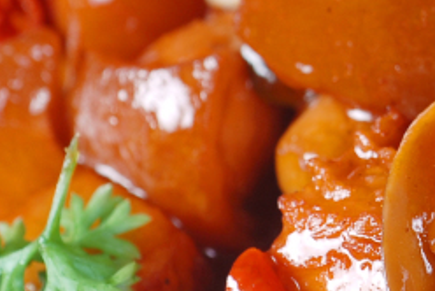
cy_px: -18
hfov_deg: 5.5
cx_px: 645
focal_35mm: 371
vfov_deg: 3.7
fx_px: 4488
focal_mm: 60
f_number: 6.3
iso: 100
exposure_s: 1/160
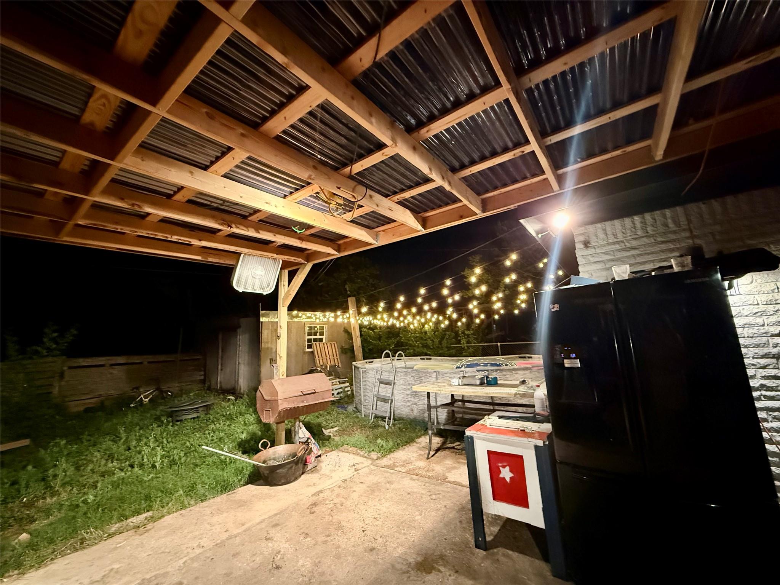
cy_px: 292
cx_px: 390
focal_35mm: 14
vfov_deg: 85.7
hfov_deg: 102.1
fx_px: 315
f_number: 2.2
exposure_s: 1/40
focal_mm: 2.22
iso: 1250
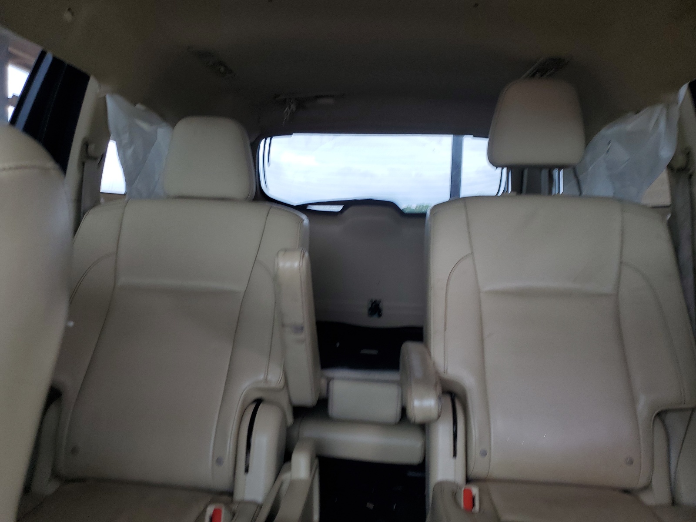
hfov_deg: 67.3
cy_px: 261
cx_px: 348
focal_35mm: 26
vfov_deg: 53.1
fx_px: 523
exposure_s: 1/159
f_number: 1.5
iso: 50
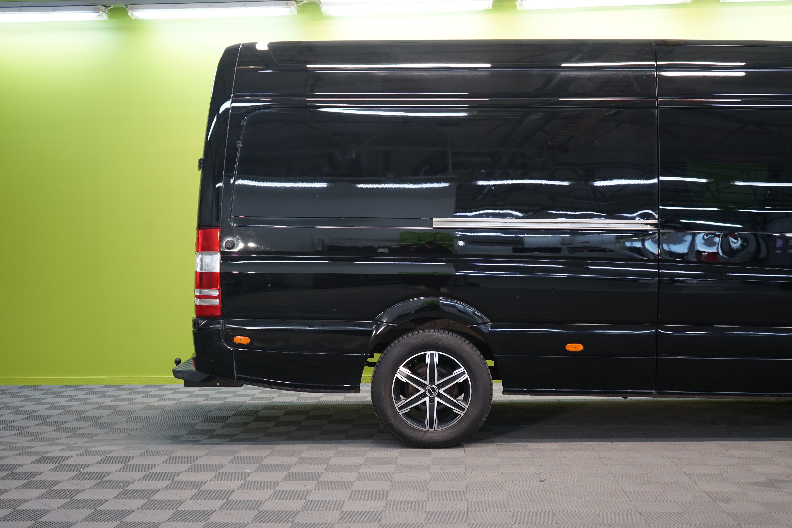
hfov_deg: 47.4
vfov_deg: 32.6
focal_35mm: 41
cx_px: 396
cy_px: 264
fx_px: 902
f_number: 4.5
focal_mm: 41
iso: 500
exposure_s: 1/25
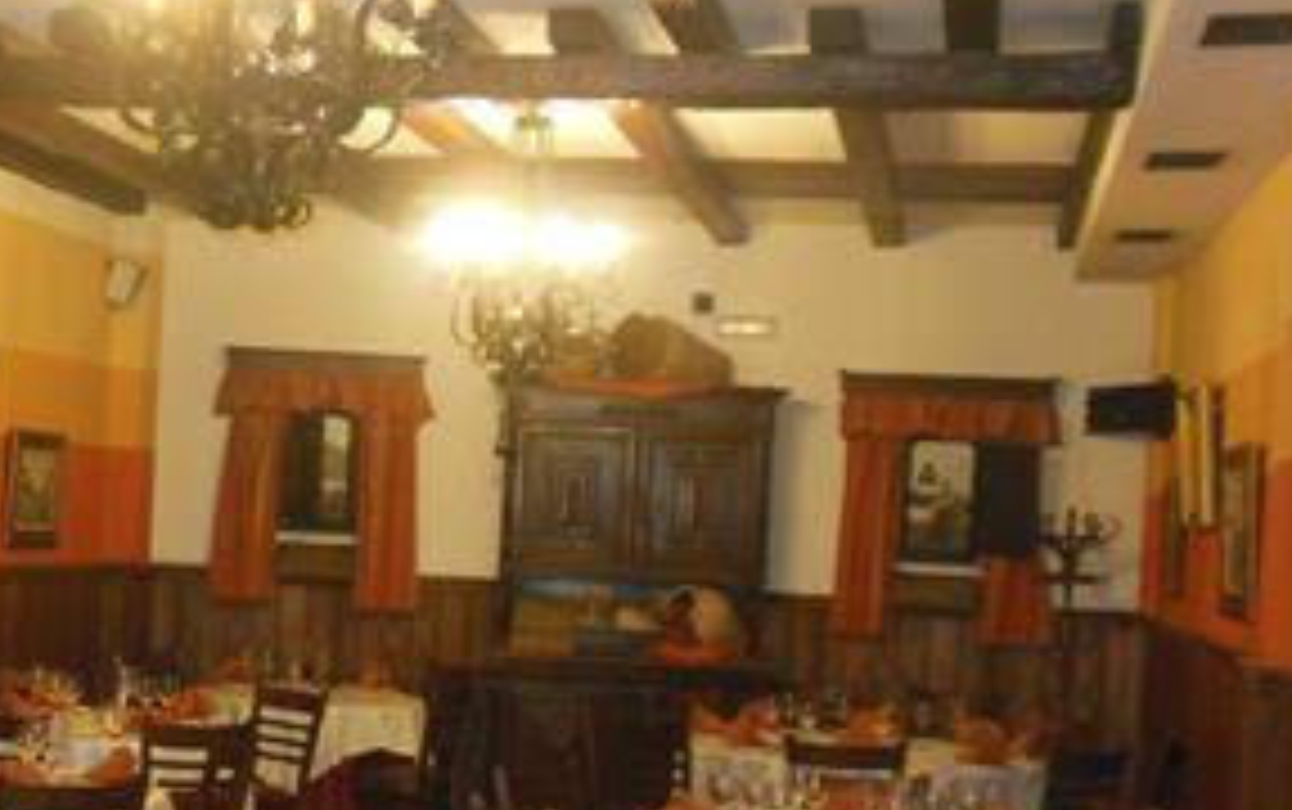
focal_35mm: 59
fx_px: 2079
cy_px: 585
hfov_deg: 33.4
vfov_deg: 21.9
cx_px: 234
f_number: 3.2
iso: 640
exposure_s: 1/25
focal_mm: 4.5
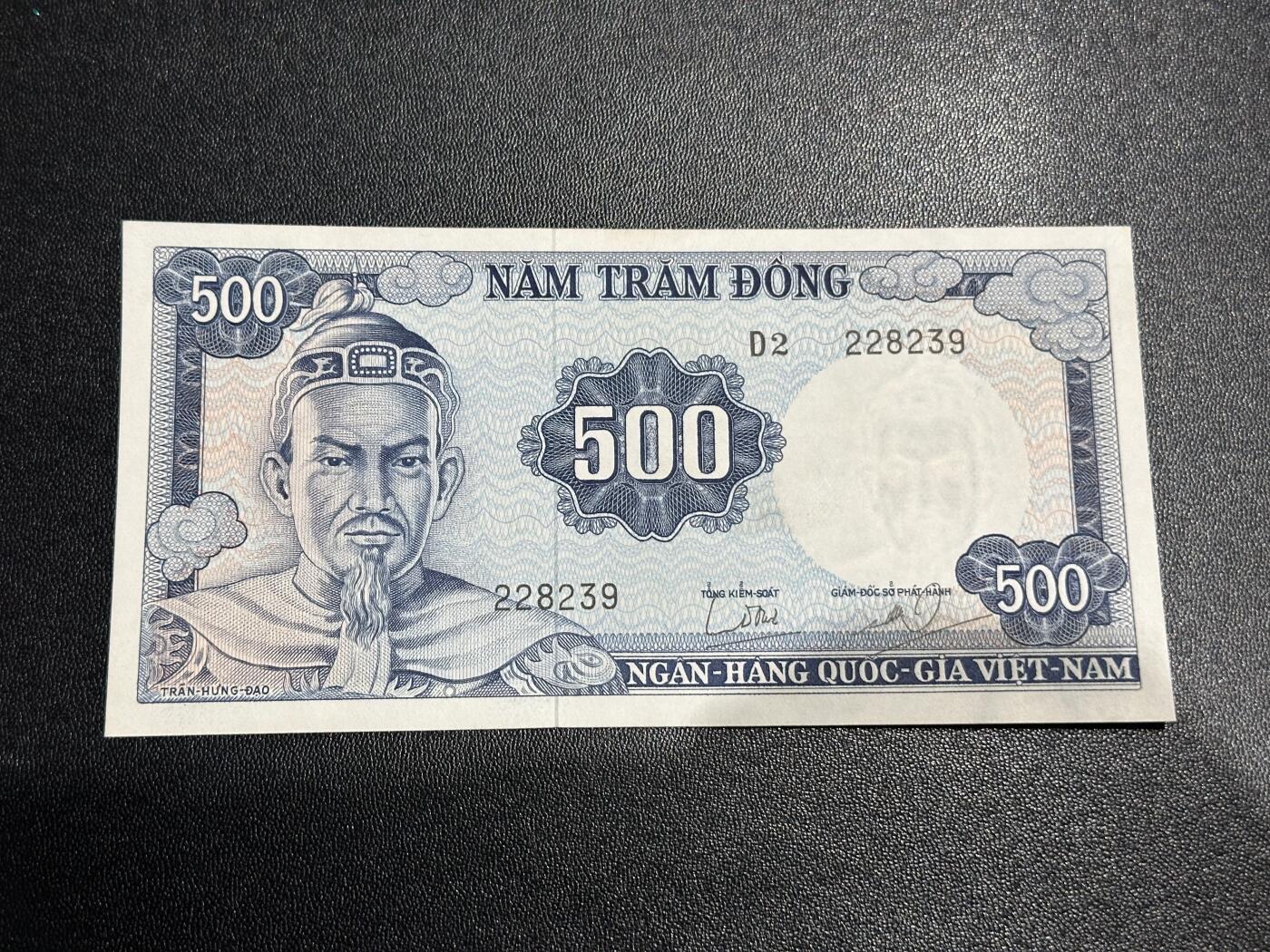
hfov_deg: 39.7
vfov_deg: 30.3
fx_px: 1761
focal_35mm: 48
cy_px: 476
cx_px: 635
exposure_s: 1/50
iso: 100
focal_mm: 6.86
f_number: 1.78
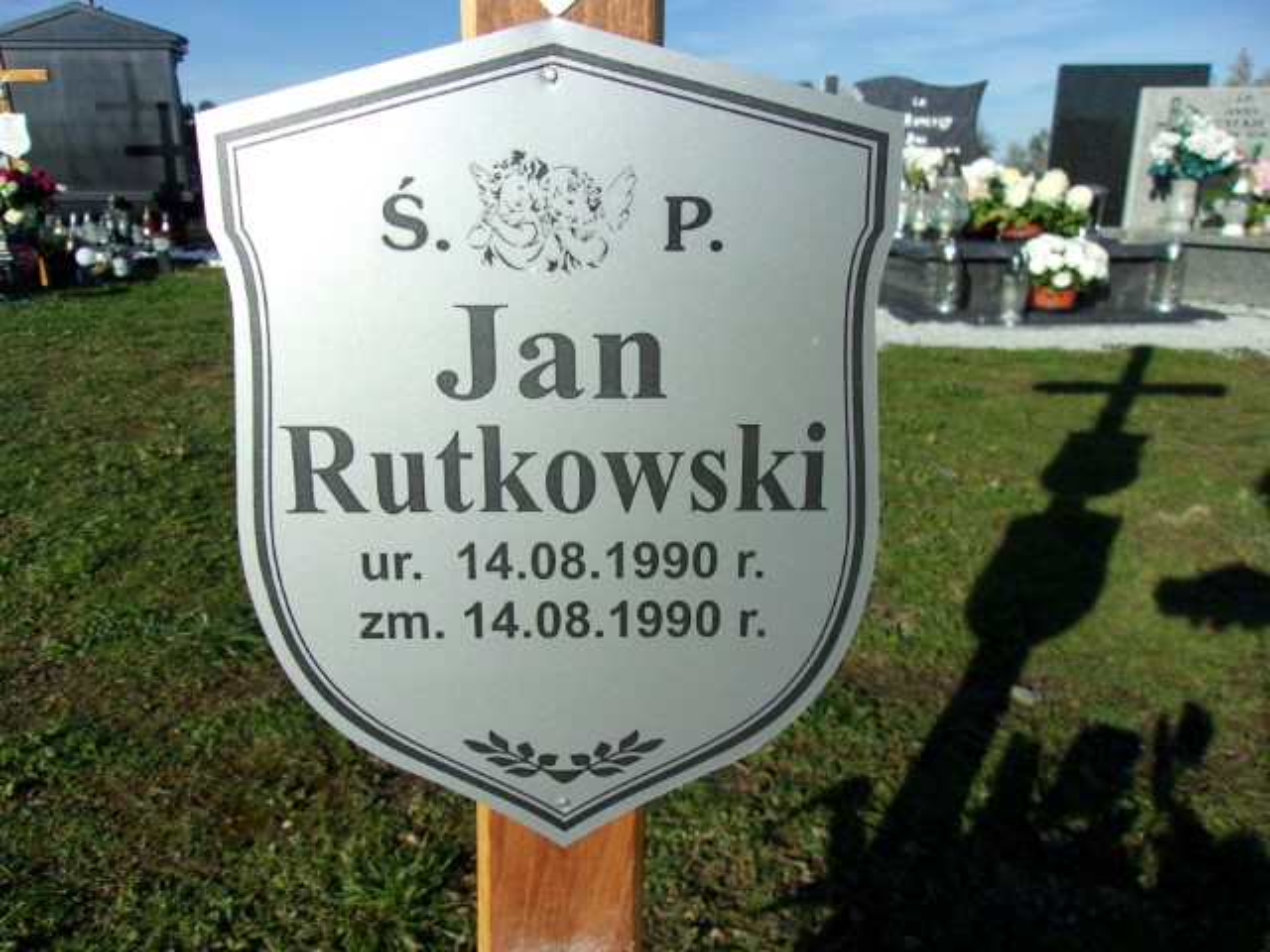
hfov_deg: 65.3
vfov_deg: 51.4
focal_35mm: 27
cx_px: 635
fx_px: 991
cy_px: 476
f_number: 10.4
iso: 80
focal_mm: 4.9
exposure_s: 1/140
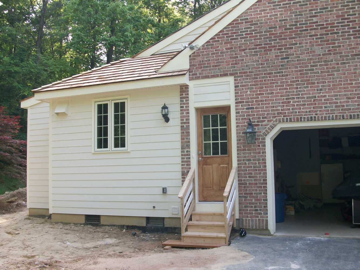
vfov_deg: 41.8
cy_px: 135
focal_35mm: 34
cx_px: 180
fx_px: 354
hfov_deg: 54.0
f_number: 2.8
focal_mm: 5.7
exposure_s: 1/116
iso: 64
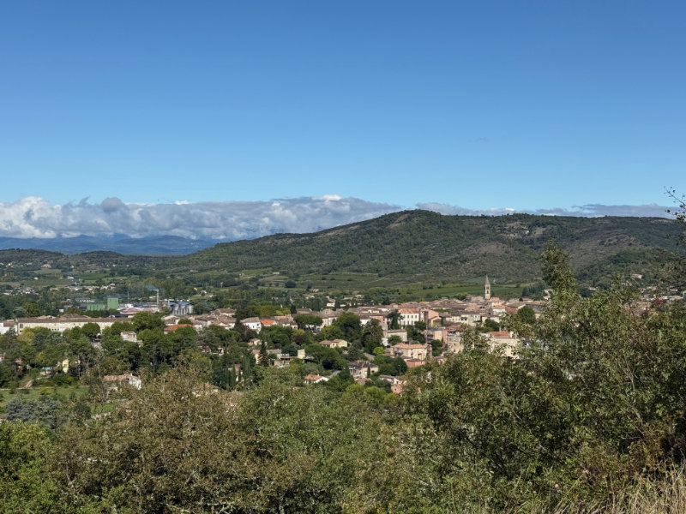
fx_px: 951
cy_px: 257
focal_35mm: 48
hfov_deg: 39.7
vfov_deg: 30.3
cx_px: 343
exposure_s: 1/7143
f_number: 1.8
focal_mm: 6.8
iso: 64
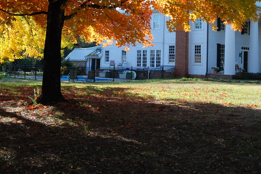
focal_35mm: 51
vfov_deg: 26.0
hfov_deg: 38.1
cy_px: 32
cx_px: 186
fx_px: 370
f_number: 9
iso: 500
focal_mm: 18
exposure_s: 1/320
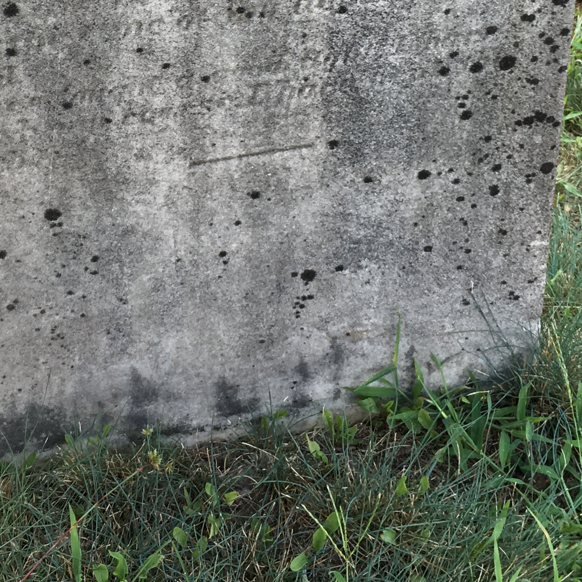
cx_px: 125
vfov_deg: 21.4
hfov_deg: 21.9
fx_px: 1484
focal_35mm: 78
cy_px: -6
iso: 25
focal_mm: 4.15
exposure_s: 1/120
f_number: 2.2
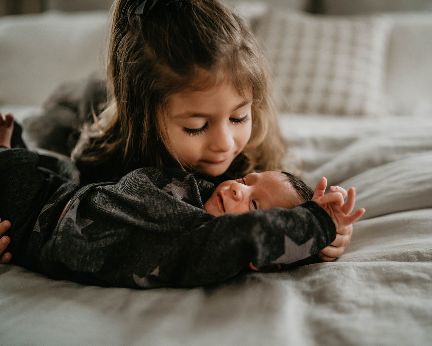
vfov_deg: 37.3
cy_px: 174
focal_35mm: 40
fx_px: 511
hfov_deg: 45.7
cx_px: 248
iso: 1000
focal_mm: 35
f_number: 2
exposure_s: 1/200
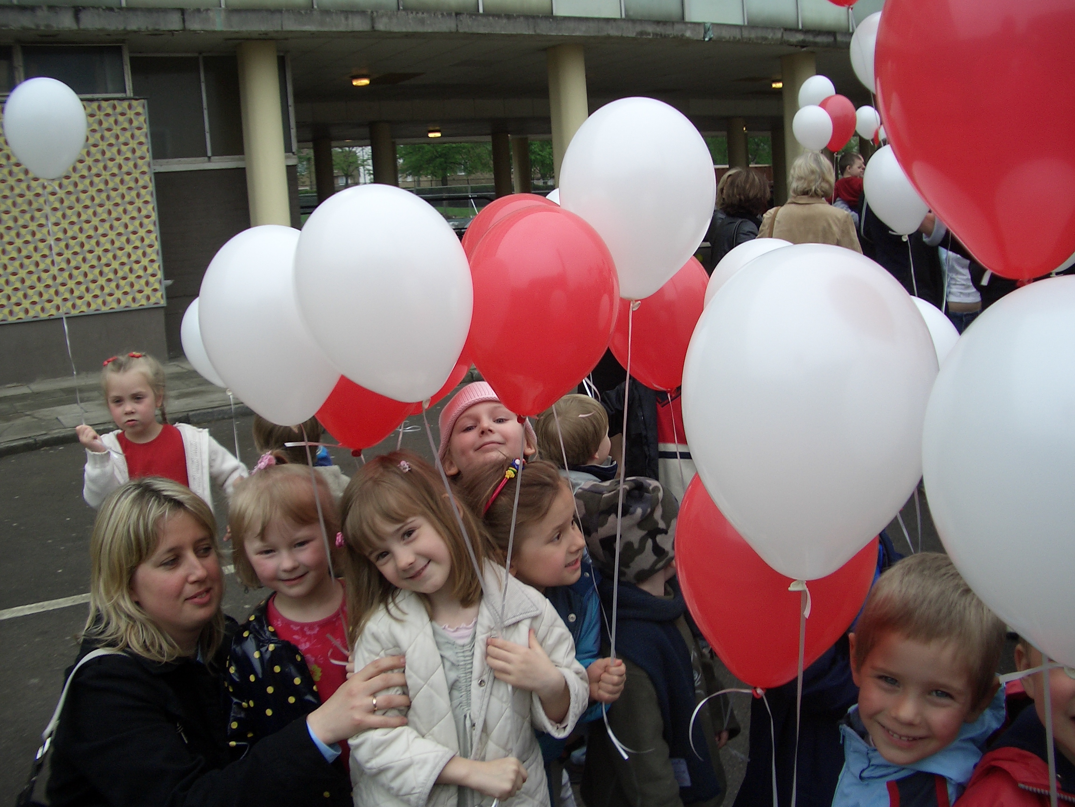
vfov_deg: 40.7
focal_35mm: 35
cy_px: 404
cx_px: 538
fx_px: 1087
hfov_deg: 52.6
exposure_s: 1/400
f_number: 2.6
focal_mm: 5.8
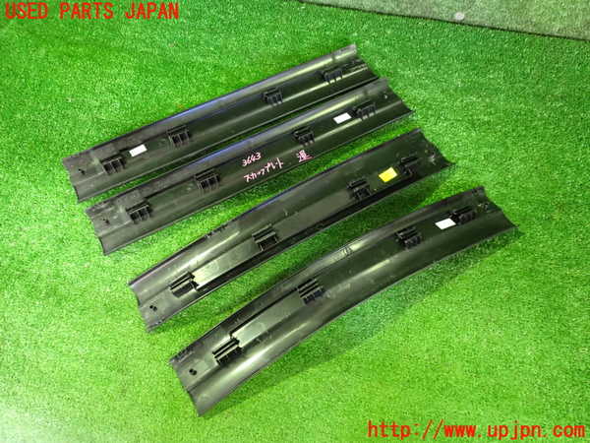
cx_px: 295
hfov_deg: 60.0
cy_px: 222
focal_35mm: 30
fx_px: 511
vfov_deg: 46.8
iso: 1250
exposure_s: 1/30
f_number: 2.3
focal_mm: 5.4
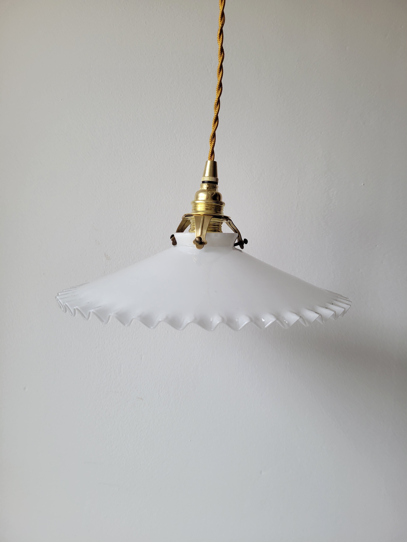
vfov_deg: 67.3
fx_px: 408
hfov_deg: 53.1
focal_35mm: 26
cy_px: 271
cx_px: 204
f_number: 1.8
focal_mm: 5.4
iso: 80
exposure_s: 1/100
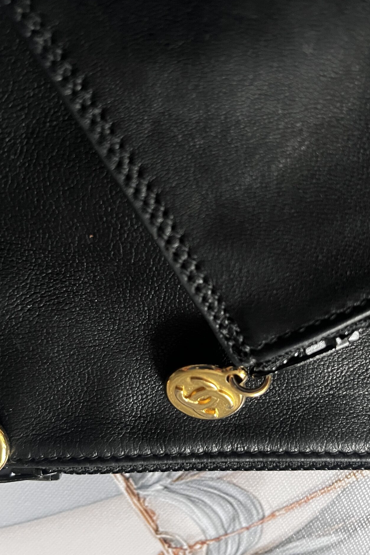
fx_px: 570
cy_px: 281
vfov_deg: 51.9
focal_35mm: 37
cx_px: 194
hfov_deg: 35.9
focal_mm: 5.1
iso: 800
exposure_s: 1/30
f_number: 1.6
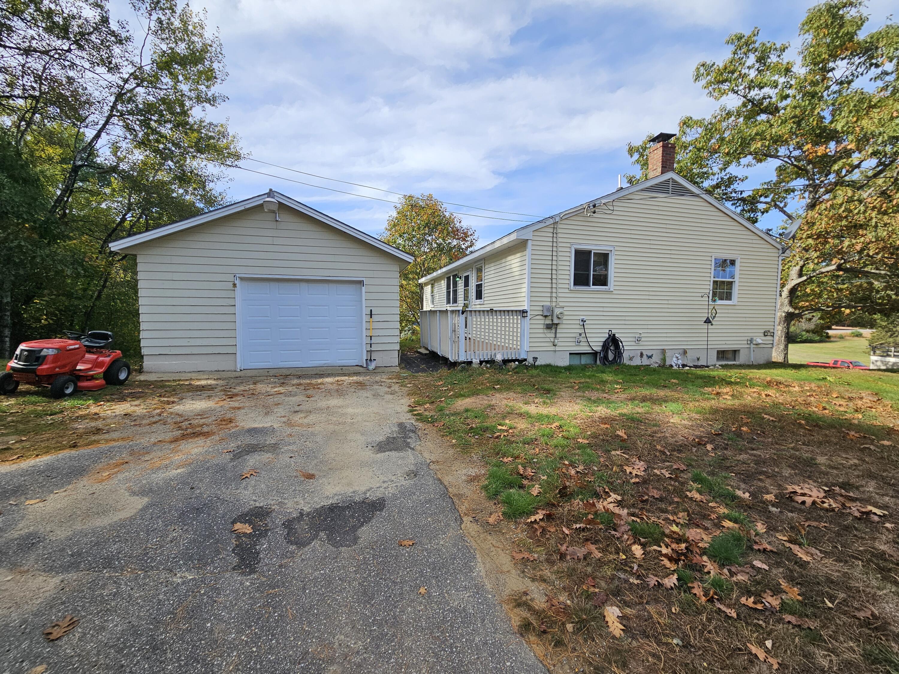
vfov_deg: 89.9
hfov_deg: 106.2
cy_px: 337
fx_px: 338
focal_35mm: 13
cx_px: 450
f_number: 2.2
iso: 50
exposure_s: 1/1395
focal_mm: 2.2
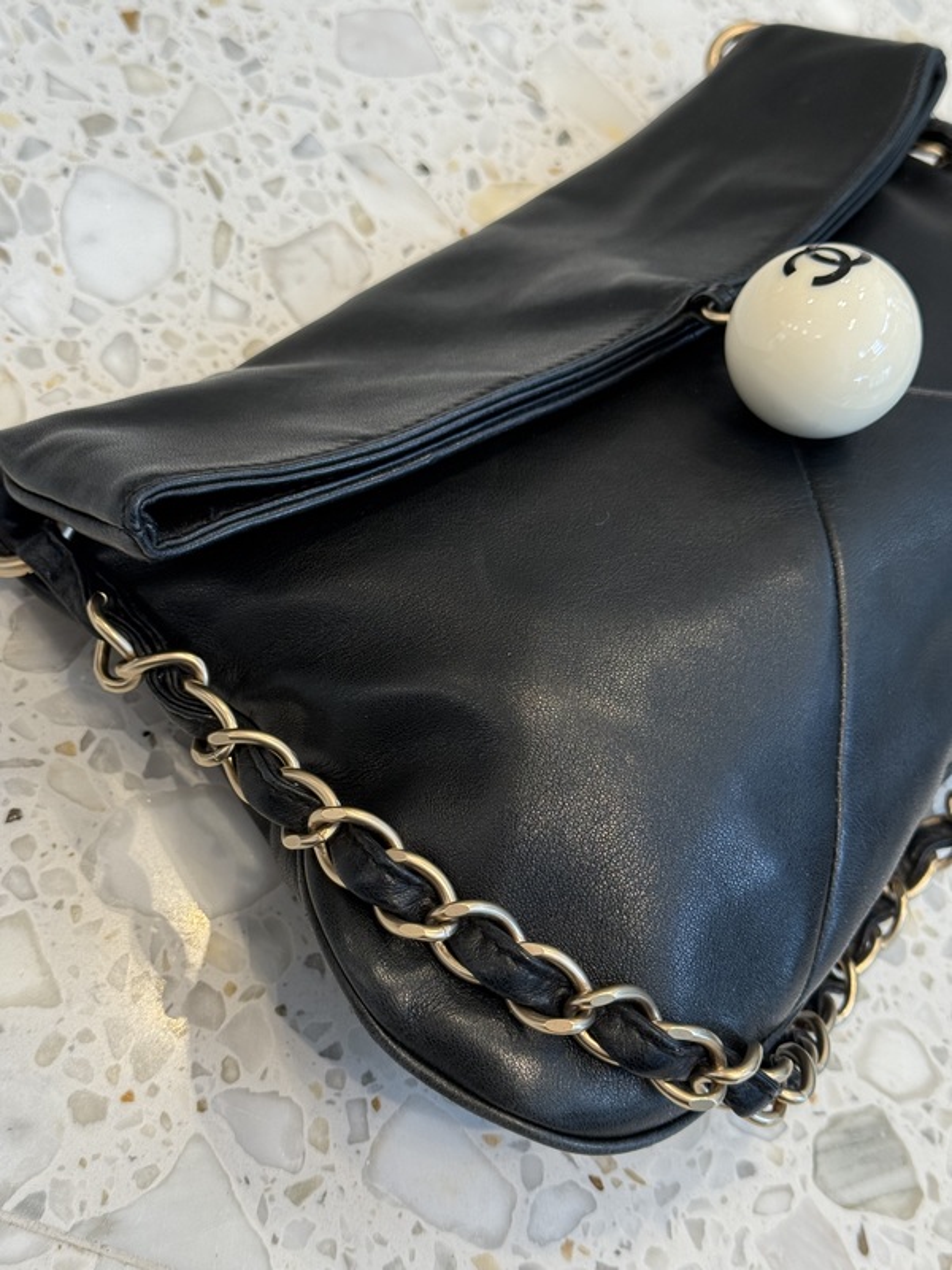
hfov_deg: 30.3
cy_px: 635
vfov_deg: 39.7
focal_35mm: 48
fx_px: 1760
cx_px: 476
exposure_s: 1/100
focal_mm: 6.76
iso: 125
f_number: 1.78
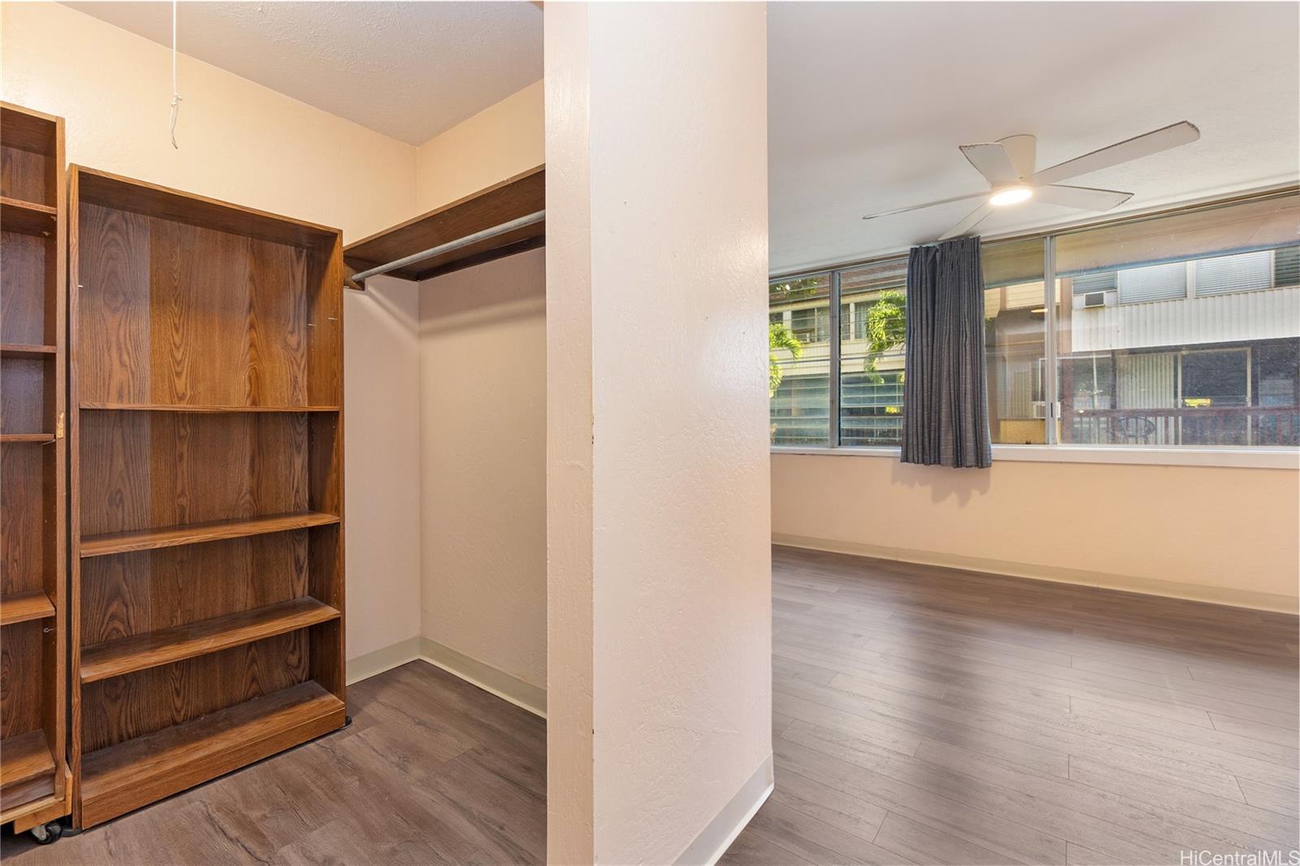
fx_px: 542
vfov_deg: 77.3
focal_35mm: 15
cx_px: 650
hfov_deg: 100.4
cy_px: 433
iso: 200
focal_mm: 10
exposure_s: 1/40
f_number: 8
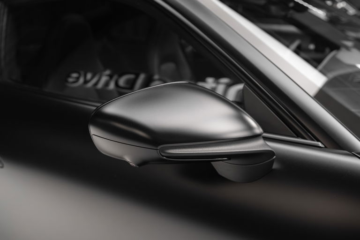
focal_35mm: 35
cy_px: 120
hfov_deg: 54.4
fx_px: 350
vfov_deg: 37.9
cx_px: 180
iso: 5000
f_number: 4
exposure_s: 1/60
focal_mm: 35
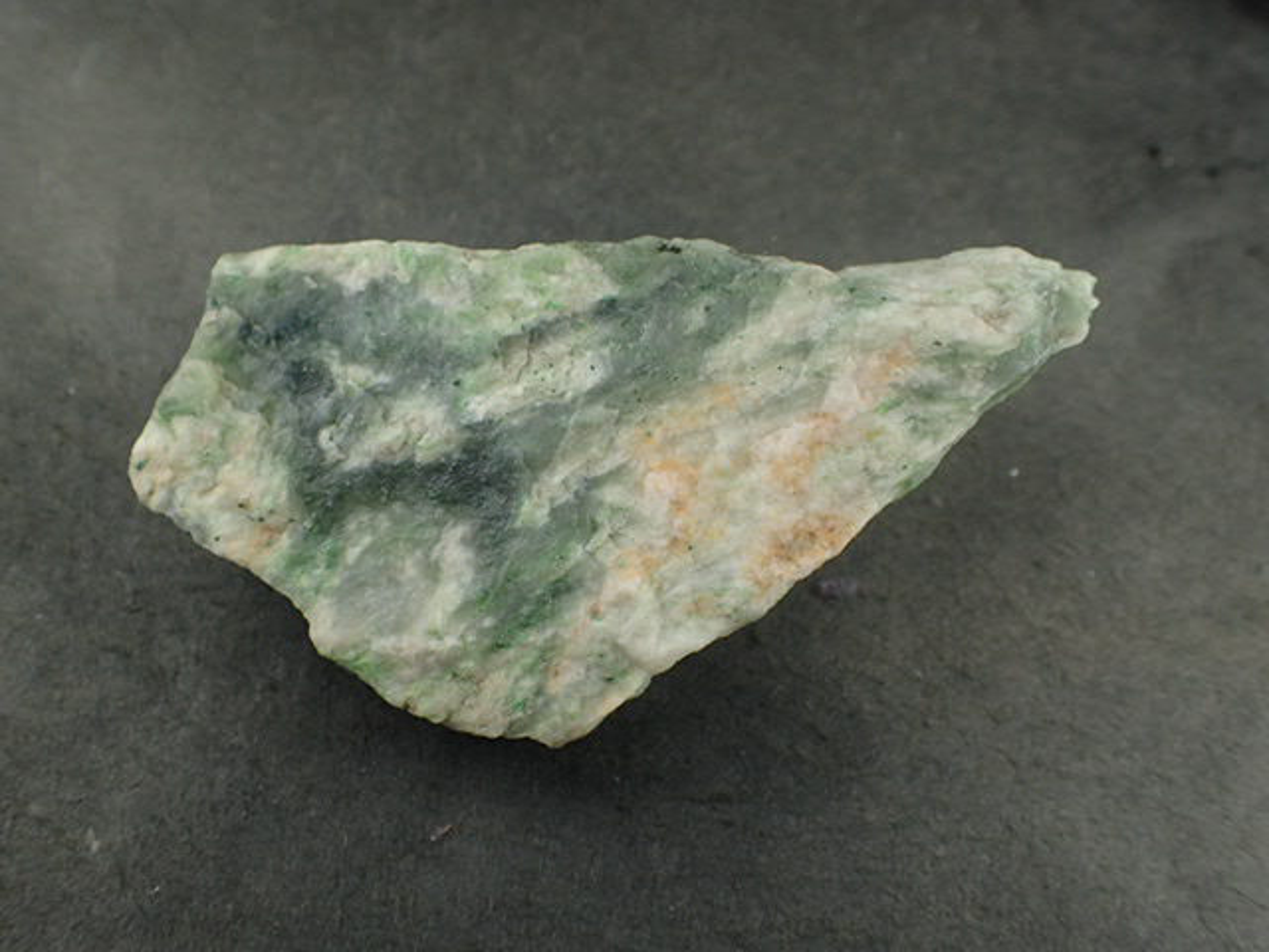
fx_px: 1100
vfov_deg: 46.8
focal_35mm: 30
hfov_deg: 60.0
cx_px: 634
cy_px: 476
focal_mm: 5.5
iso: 100
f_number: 2.3
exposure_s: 1/320
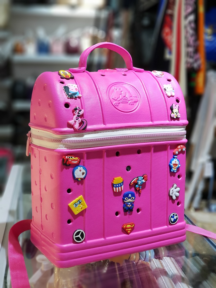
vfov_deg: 36.8
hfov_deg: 28.0
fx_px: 432
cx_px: 108
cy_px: 144
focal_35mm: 52
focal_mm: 6
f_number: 2.4
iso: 200
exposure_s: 1/30
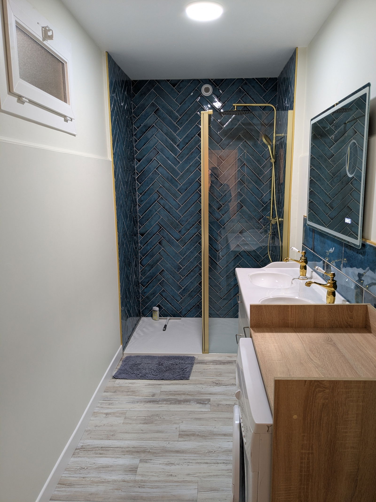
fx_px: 391
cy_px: 251
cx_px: 188
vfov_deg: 65.3
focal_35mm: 27
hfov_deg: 51.4
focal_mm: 4.38
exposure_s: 1/33.3
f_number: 1.73
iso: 50
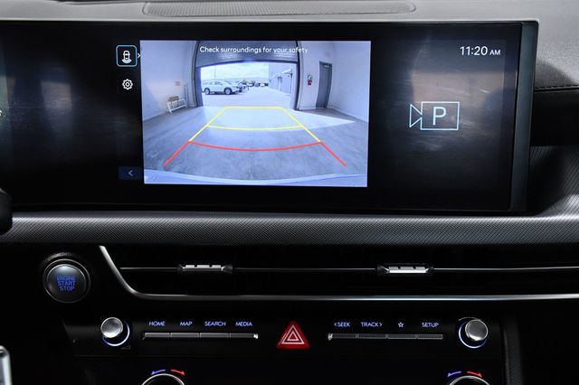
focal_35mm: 45
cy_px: 192
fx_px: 723
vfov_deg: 29.8
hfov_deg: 43.6
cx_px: 290
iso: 2500
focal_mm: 30
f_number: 7.1
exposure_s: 1/200
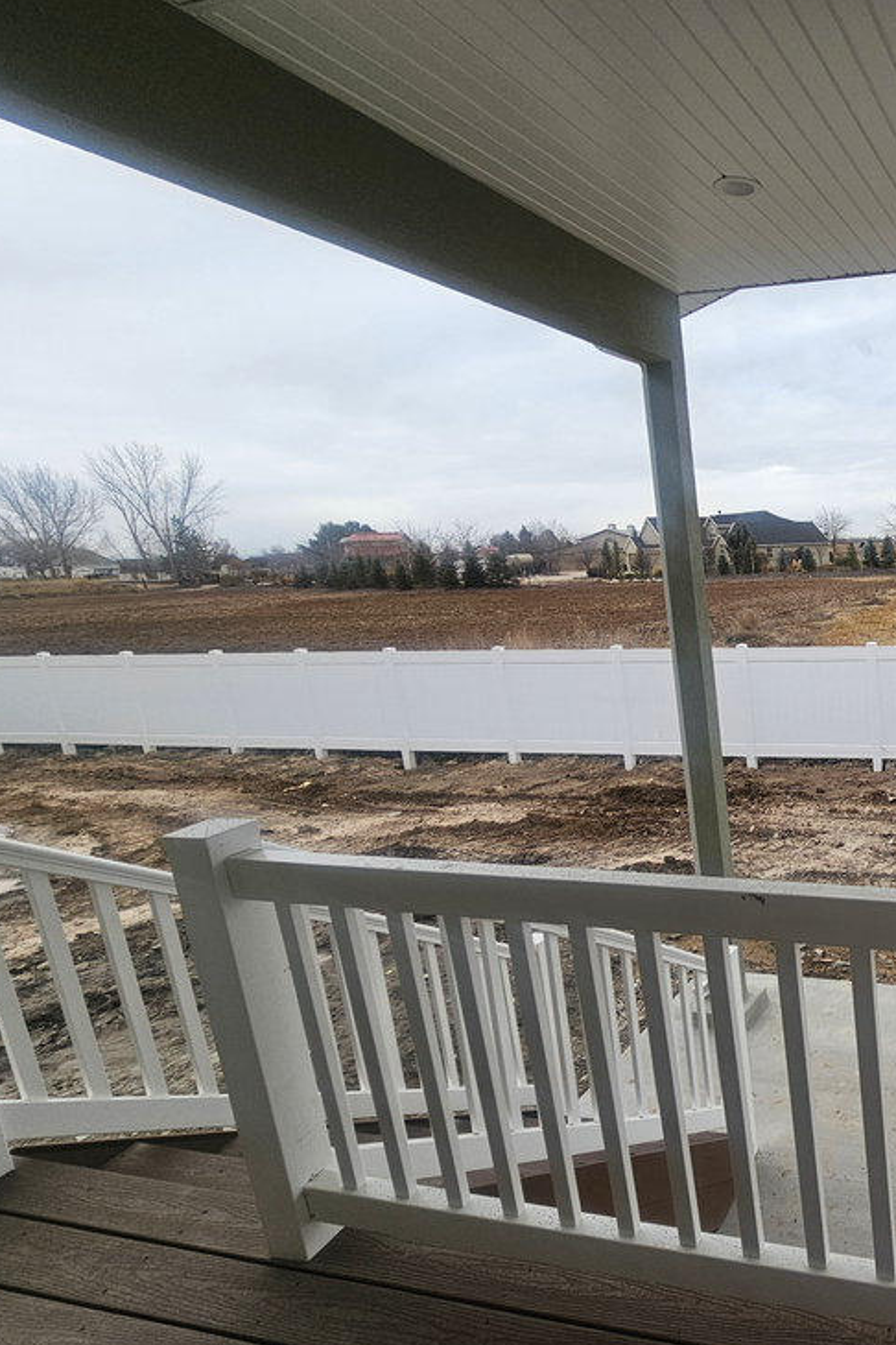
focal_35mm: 19
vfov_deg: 86.9
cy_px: 694
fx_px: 709
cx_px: 933
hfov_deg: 49.8
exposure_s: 1/313
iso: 50
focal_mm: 2.2
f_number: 2.2
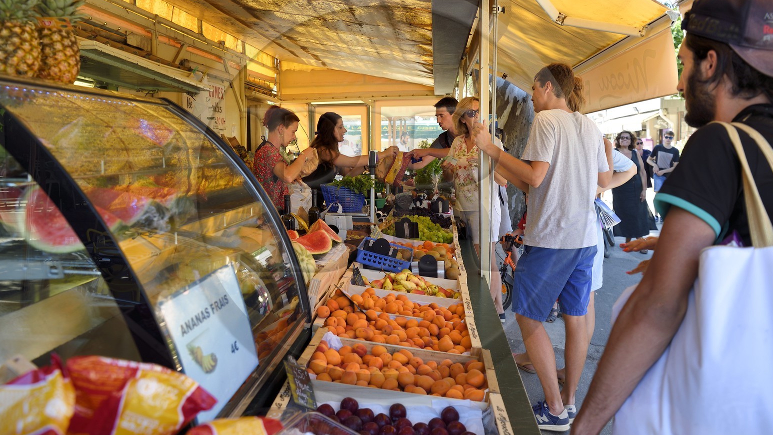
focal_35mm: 26
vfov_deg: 44.3
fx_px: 533
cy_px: 190
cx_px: 380
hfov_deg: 71.9
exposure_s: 1/160
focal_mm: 24
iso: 200
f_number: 4.5
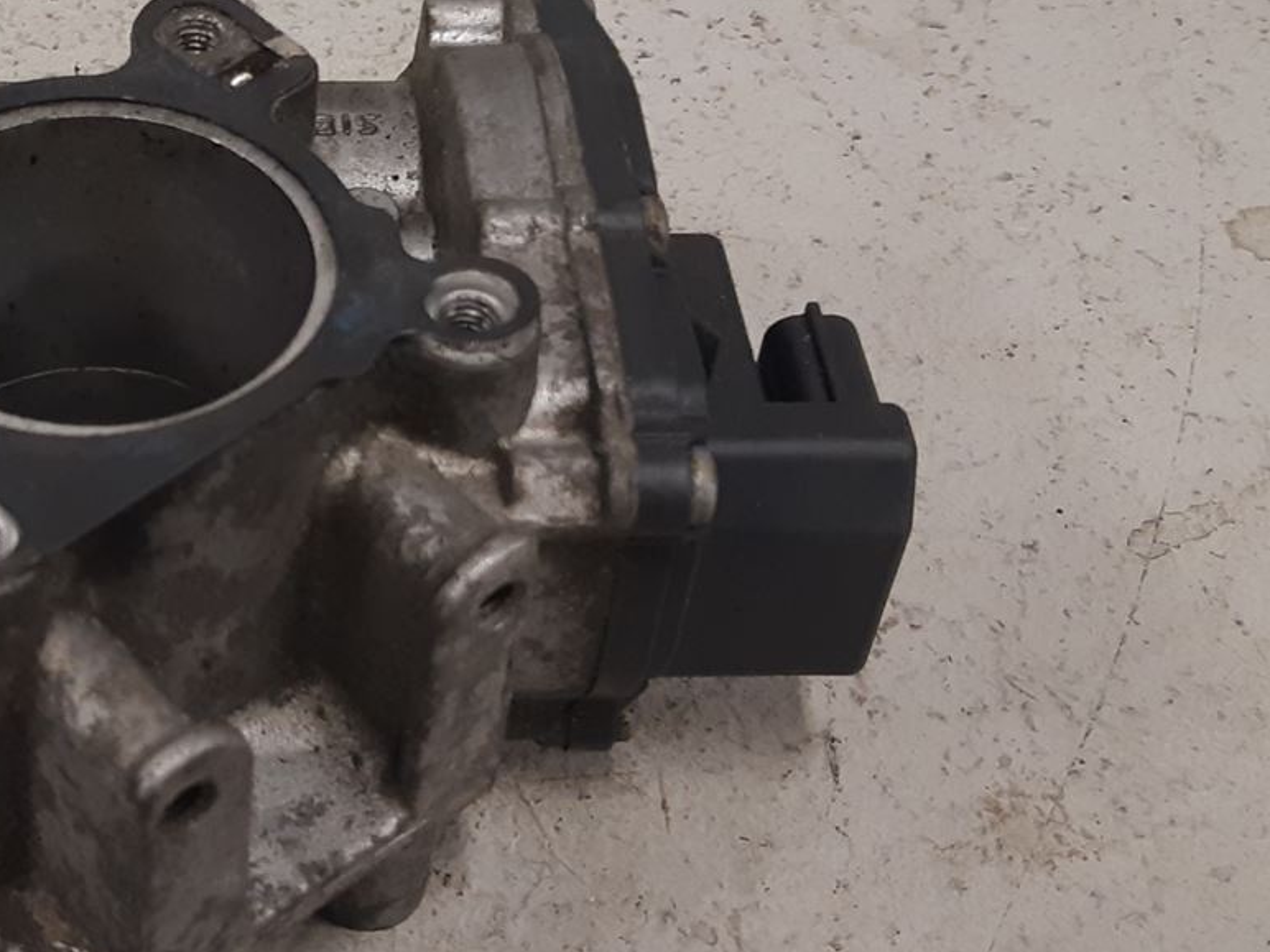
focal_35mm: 69
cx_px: 138
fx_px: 2531
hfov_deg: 27.2
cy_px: 283
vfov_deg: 21.2
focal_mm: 3.93
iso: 125
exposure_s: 1/50
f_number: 1.7
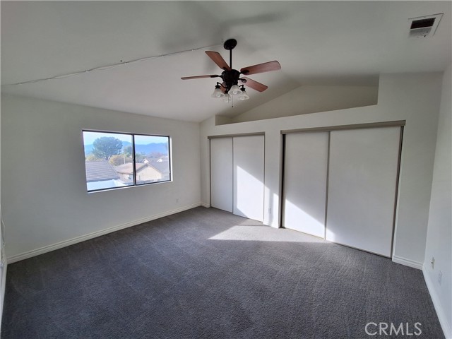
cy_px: 170
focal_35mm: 13
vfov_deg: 89.9
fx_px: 170
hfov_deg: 106.2
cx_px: 226
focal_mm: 1.74
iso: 40
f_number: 2.2
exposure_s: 1/162
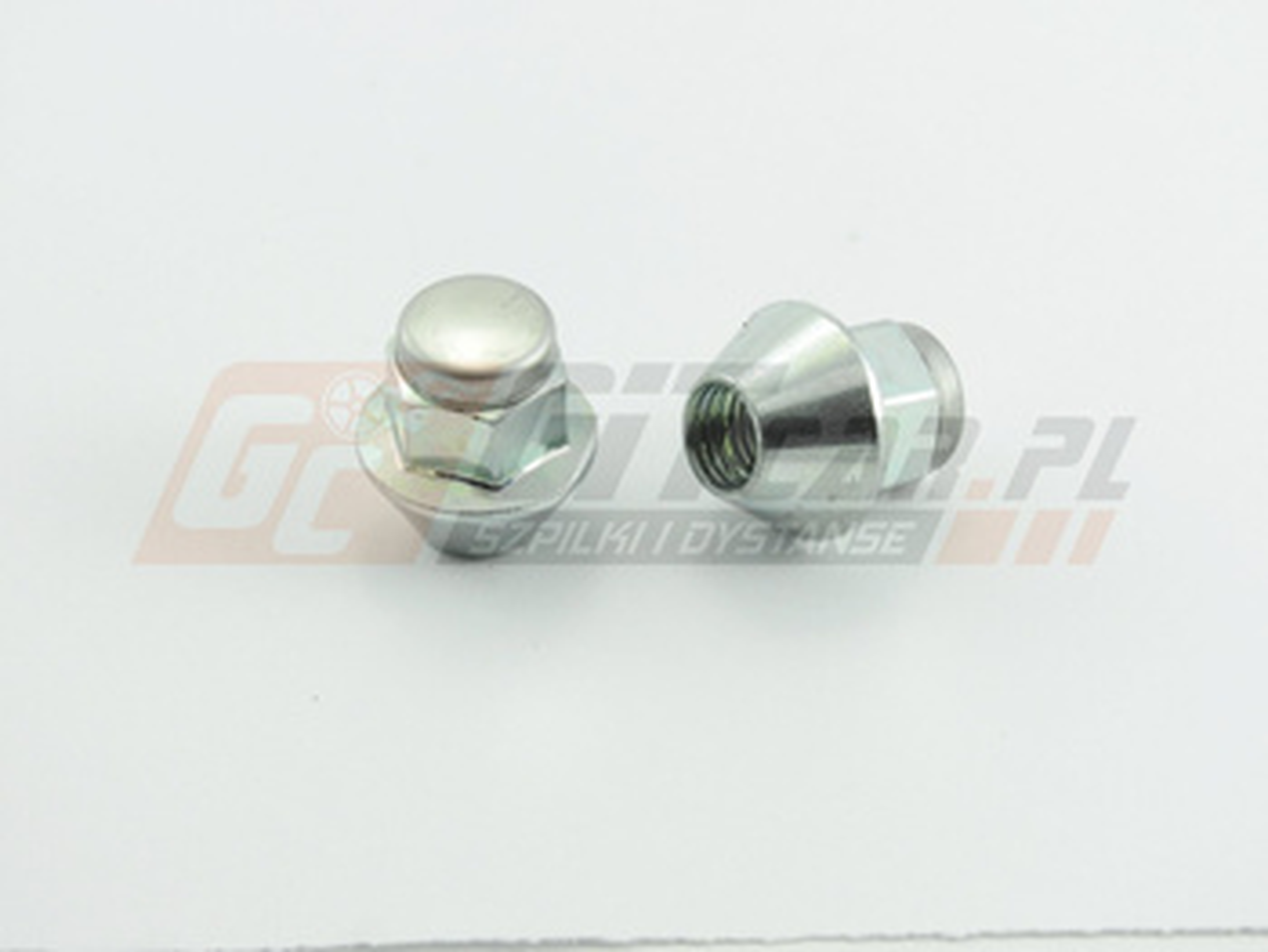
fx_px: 7331
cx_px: 634
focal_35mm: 200
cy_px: 476
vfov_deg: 7.4
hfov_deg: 9.9
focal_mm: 35.8
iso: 400
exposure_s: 1/125
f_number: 6.7
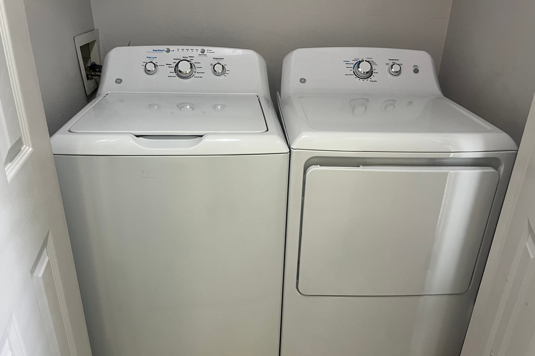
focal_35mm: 28
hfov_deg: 65.5
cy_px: 169
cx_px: 269
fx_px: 416
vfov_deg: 46.4
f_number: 1.6
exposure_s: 1/60
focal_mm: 5.1
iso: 160
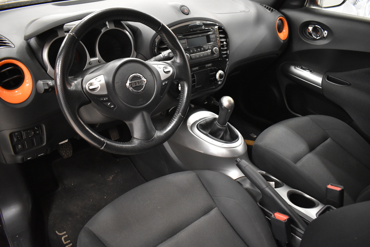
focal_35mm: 27
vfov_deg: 47.9
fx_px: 277
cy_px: 124
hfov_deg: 67.4
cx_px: 185
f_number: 3.5
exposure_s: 1/30
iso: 2800
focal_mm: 18
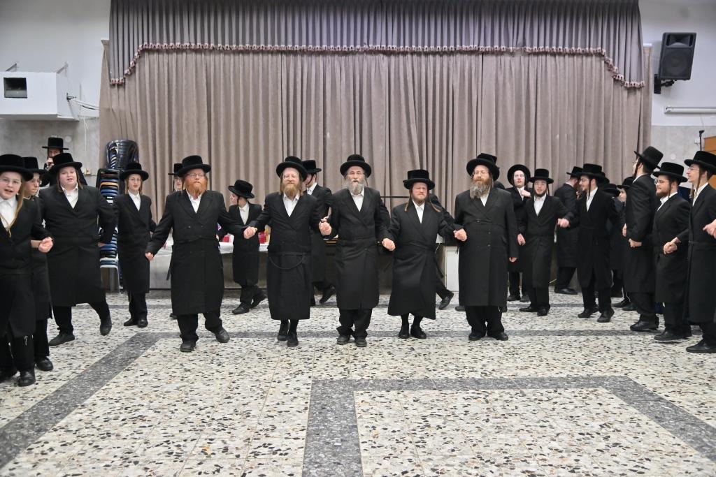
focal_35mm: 32
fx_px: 636
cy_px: 238
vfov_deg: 41.1
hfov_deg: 58.7
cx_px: 358
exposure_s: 1/250
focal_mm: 32
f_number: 4
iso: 800
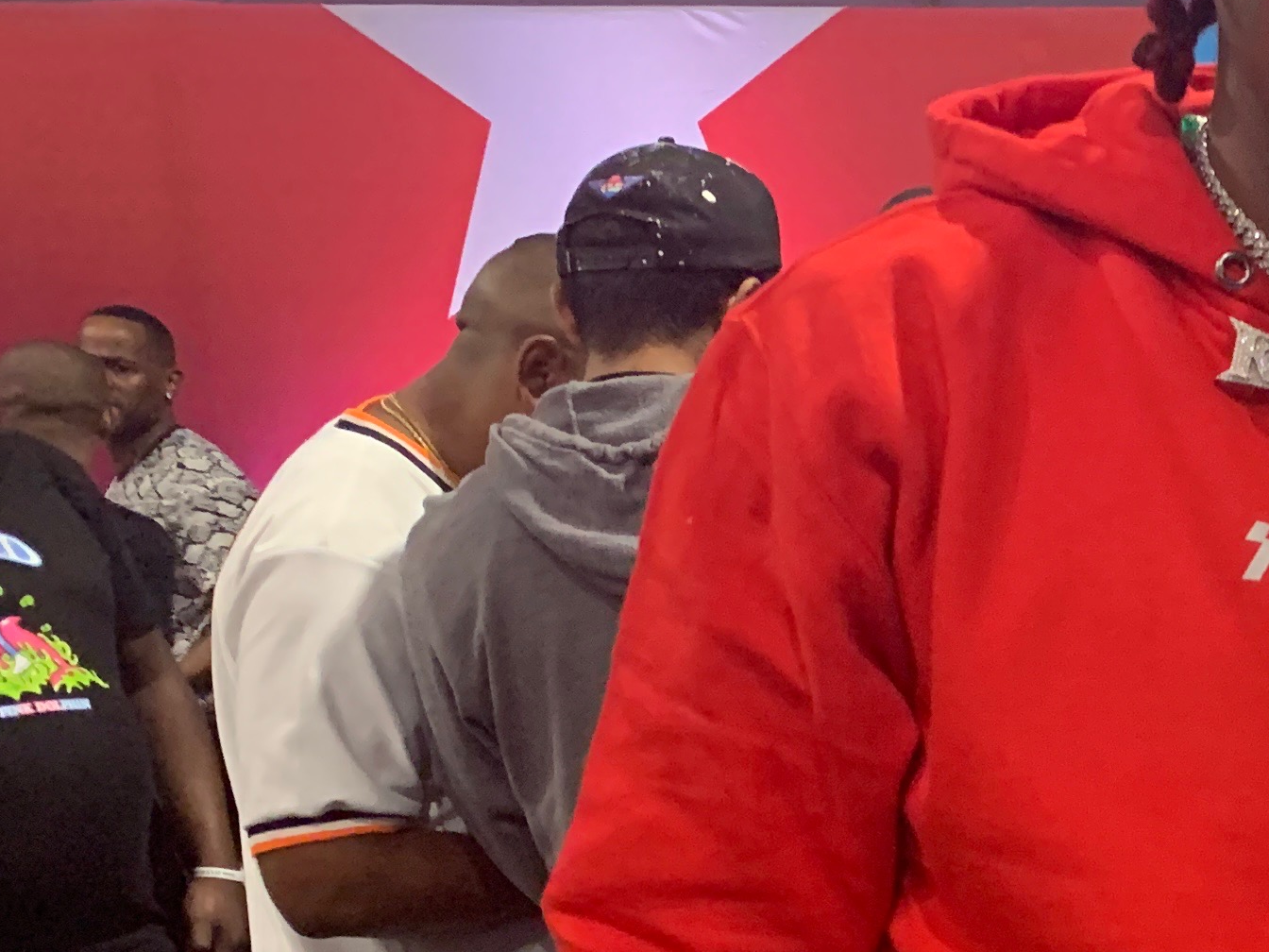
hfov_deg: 21.7
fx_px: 2859
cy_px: 1036
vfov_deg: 18.2
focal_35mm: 78
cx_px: 1798
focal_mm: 4.25
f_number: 1.8
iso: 400
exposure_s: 1/45
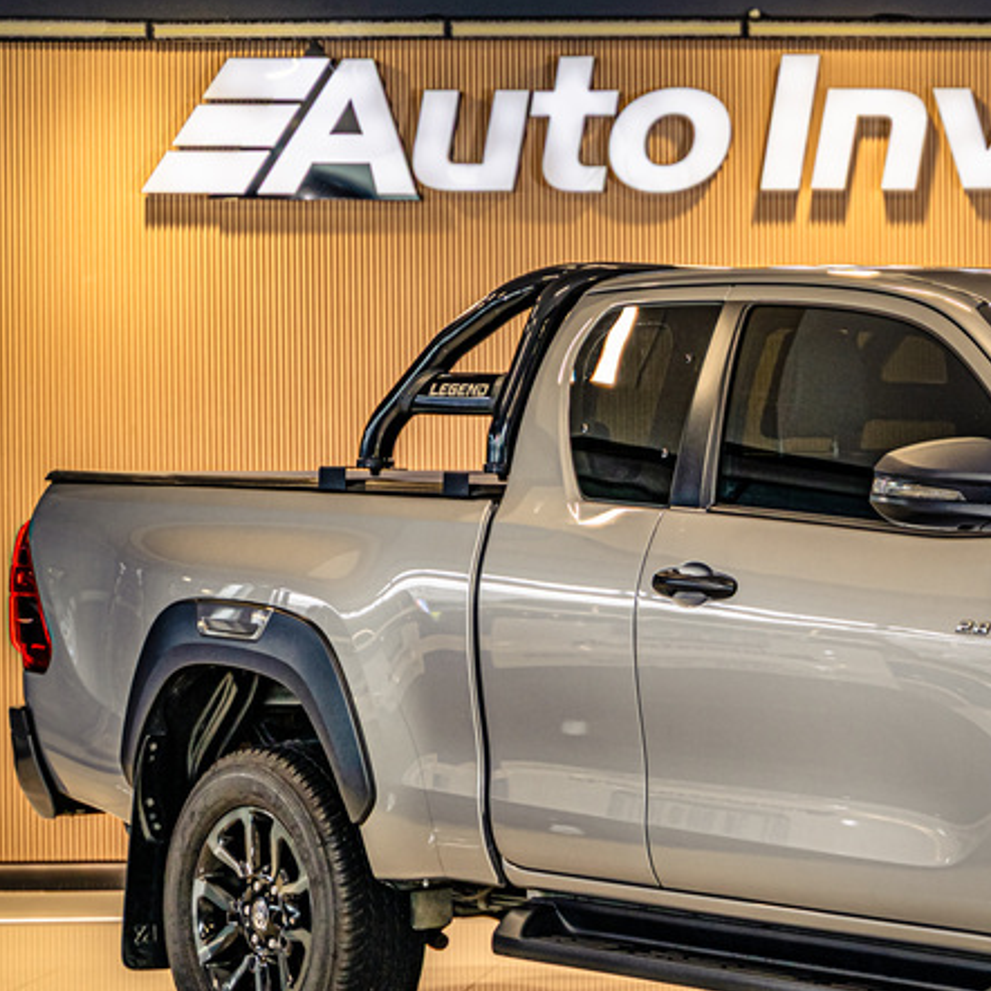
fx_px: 3887
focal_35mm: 120
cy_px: 554
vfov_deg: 14.5
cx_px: 1064
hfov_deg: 14.2
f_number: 2.8
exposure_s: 1/125
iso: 320
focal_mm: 61
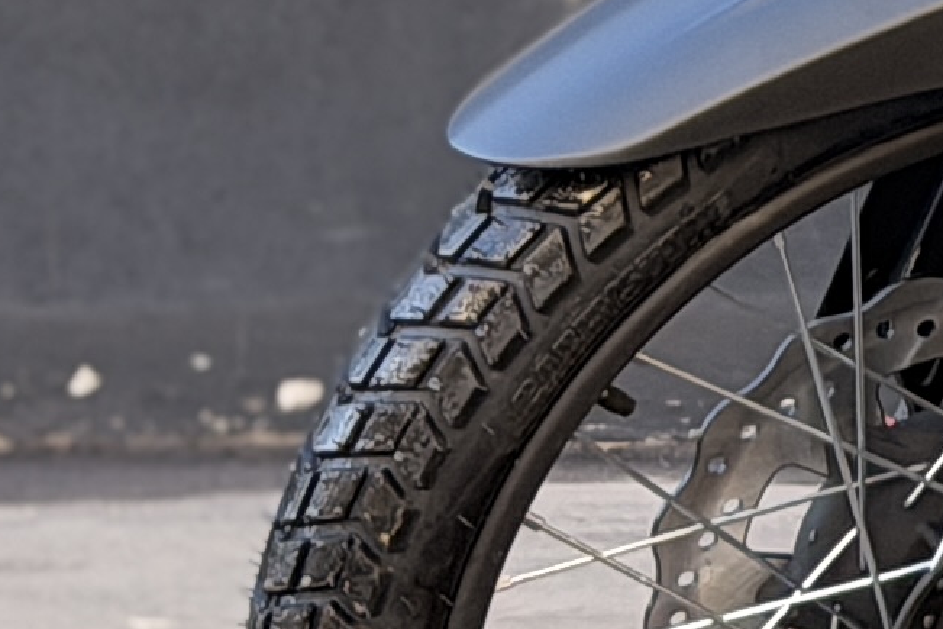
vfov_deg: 4.4
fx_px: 8093
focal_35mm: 309
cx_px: 2529
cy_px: -528
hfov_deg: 6.3
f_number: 1.78
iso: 64
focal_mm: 6.76
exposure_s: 1/238
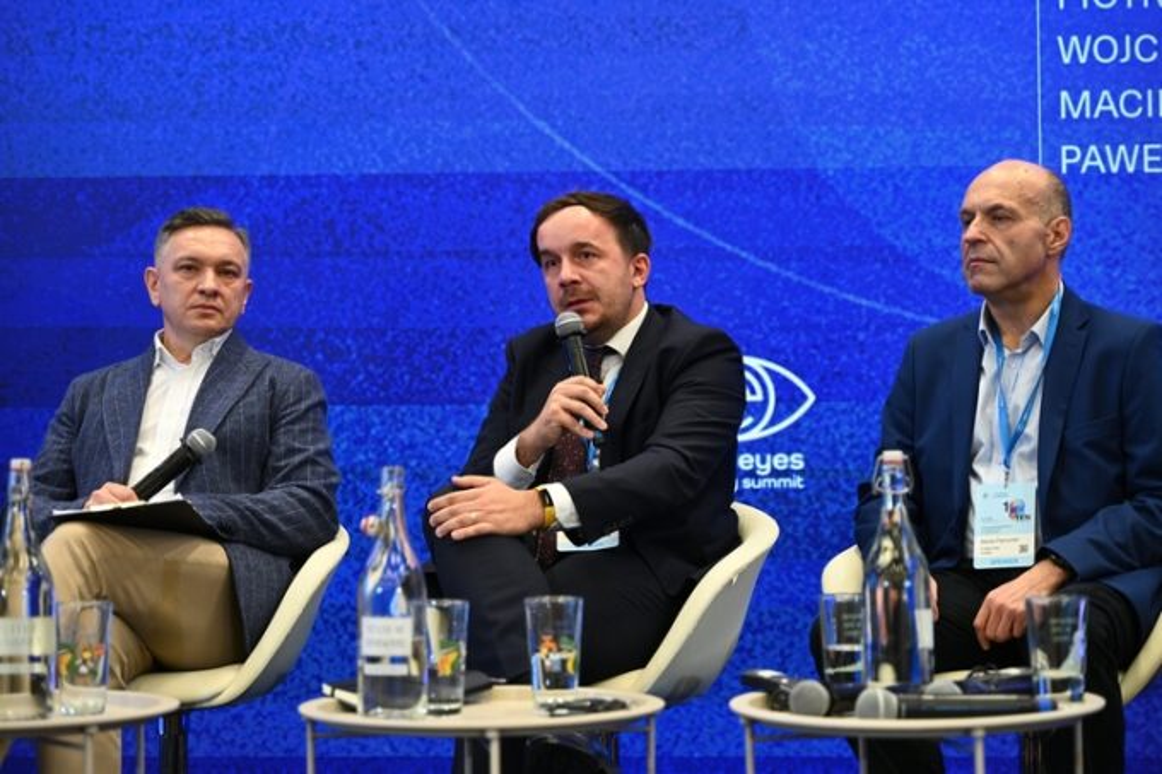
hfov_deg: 31.9
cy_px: 387
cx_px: 581
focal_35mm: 63
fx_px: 2033
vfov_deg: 21.6
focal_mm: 63
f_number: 3.2
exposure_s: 1/200
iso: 1000
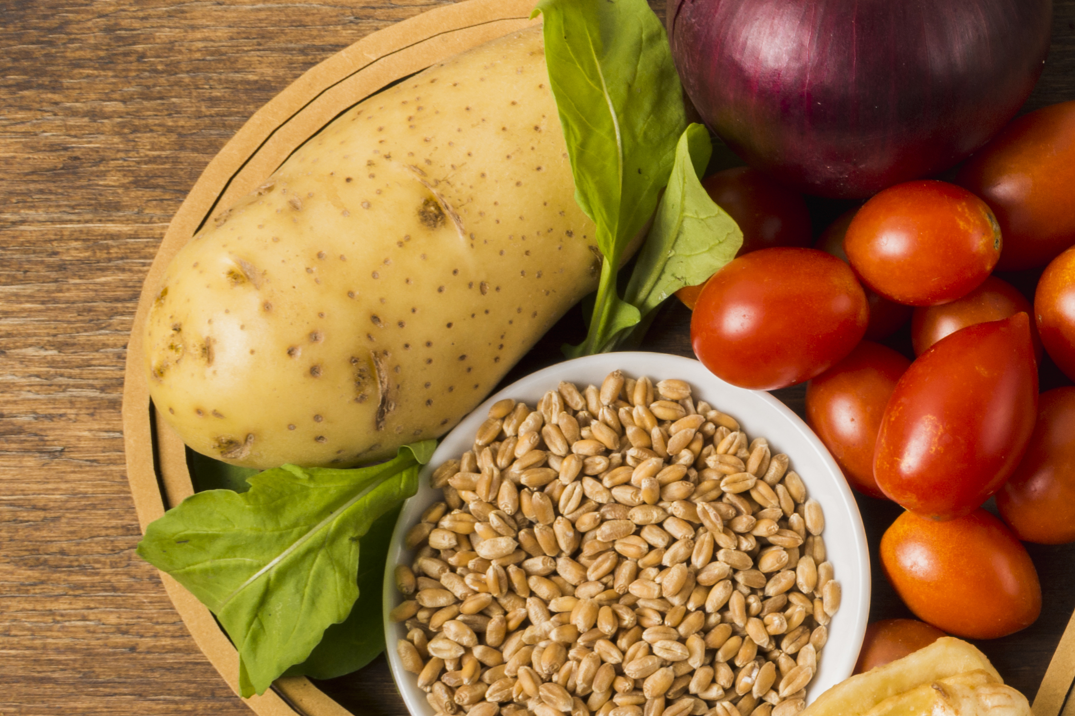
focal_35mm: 132
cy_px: 444
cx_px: 1261
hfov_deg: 15.0
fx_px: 3949
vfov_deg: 10.4
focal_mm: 35
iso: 160
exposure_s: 1/160
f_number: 10
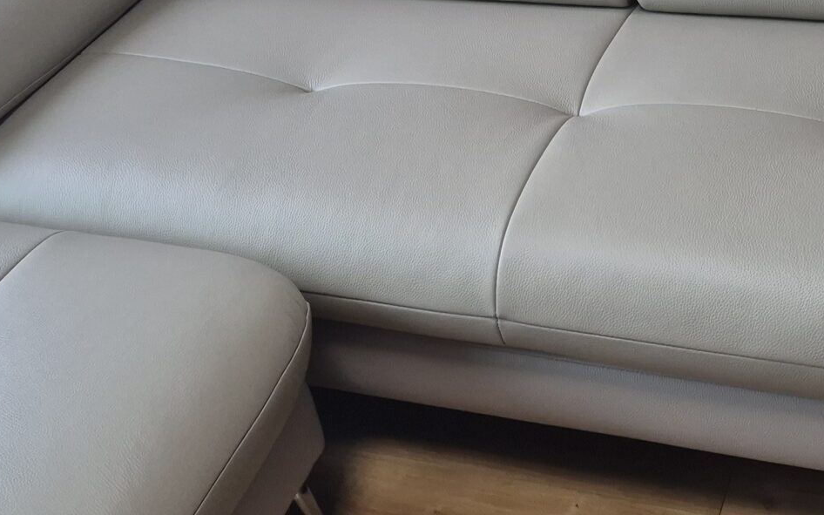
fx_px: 1482
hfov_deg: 31.0
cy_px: 146
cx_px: 492
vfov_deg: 19.6
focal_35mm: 66
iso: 80
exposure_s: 1/180
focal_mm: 5.4
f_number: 1.8
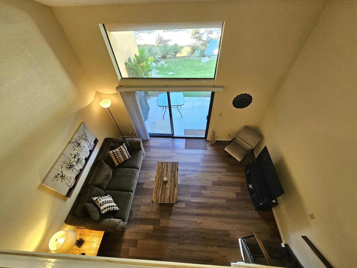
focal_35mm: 13
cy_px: 134
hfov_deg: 106.2
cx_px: 178
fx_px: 134
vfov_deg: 89.9
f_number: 2.2
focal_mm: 2.2
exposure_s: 1/60.2
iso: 250
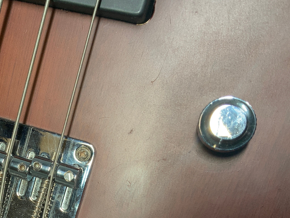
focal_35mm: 57
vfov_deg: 24.9
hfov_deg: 32.1
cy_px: 194
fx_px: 478
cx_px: 28
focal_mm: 3
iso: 80
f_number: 1.8
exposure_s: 1/60
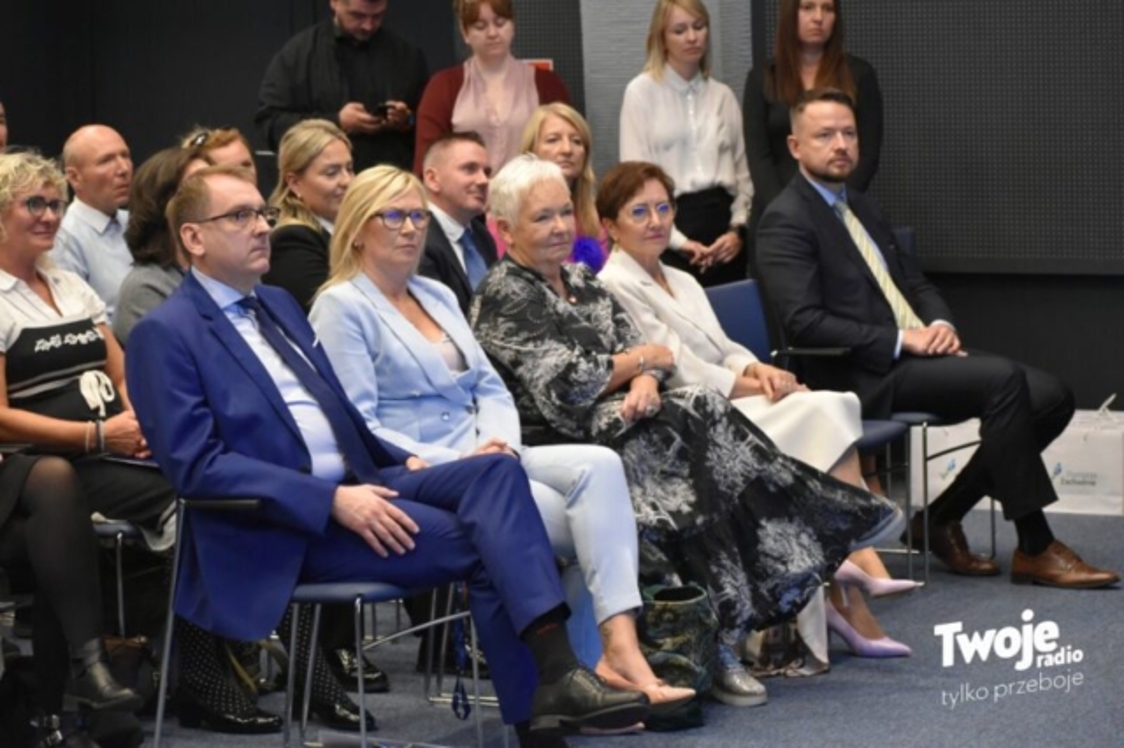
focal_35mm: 120
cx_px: 562
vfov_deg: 11.4
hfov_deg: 17.1
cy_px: 374
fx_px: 3745
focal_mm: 80
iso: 3200
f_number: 4.8
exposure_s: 1/40
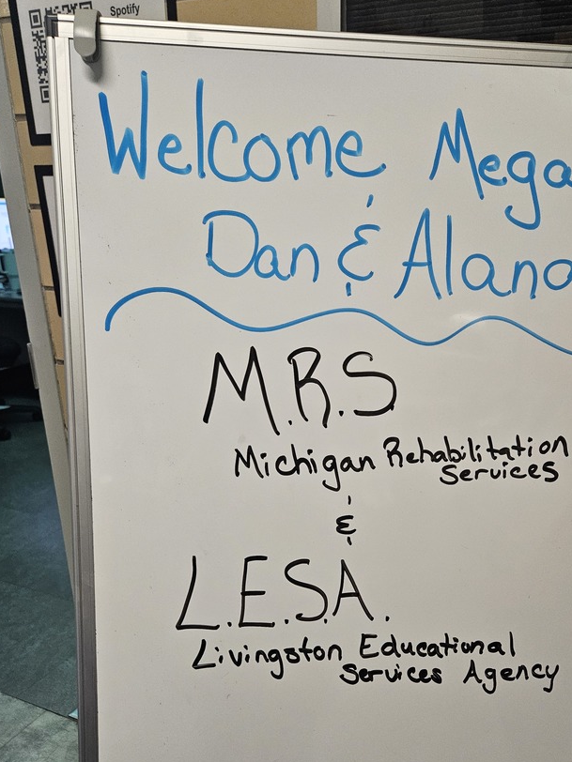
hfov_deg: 47.9
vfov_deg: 60.9
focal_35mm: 29
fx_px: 639
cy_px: 474
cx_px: 349
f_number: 1.8
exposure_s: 1/240
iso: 500
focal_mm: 5.4
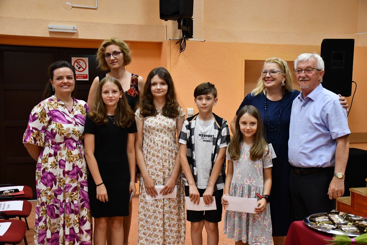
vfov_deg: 33.4
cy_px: 122
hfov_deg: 48.5
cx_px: 184
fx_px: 408
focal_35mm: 40
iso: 3200
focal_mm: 27
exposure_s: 1/125
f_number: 4
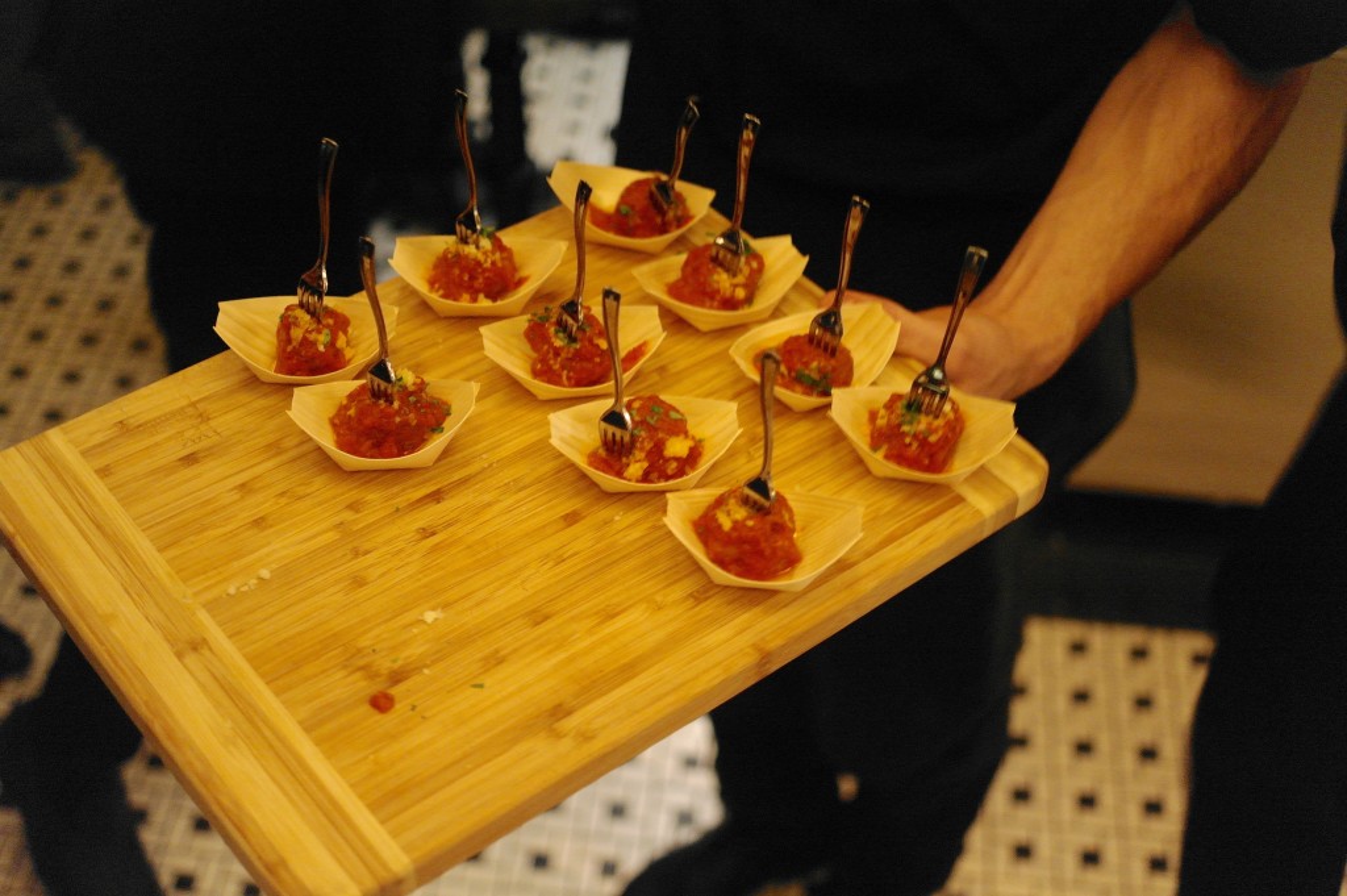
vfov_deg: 29.2
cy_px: 448
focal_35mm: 46
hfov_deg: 42.8
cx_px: 674
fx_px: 1720
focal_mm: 30
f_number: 2
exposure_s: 1/15
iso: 800
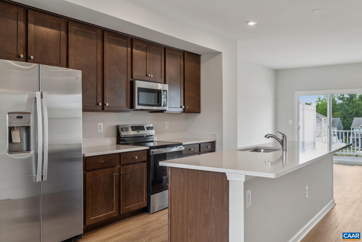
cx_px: 181
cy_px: 121
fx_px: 322
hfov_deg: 58.7
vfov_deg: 41.1
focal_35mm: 32
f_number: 7.1
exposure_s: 1/15
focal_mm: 32
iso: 160
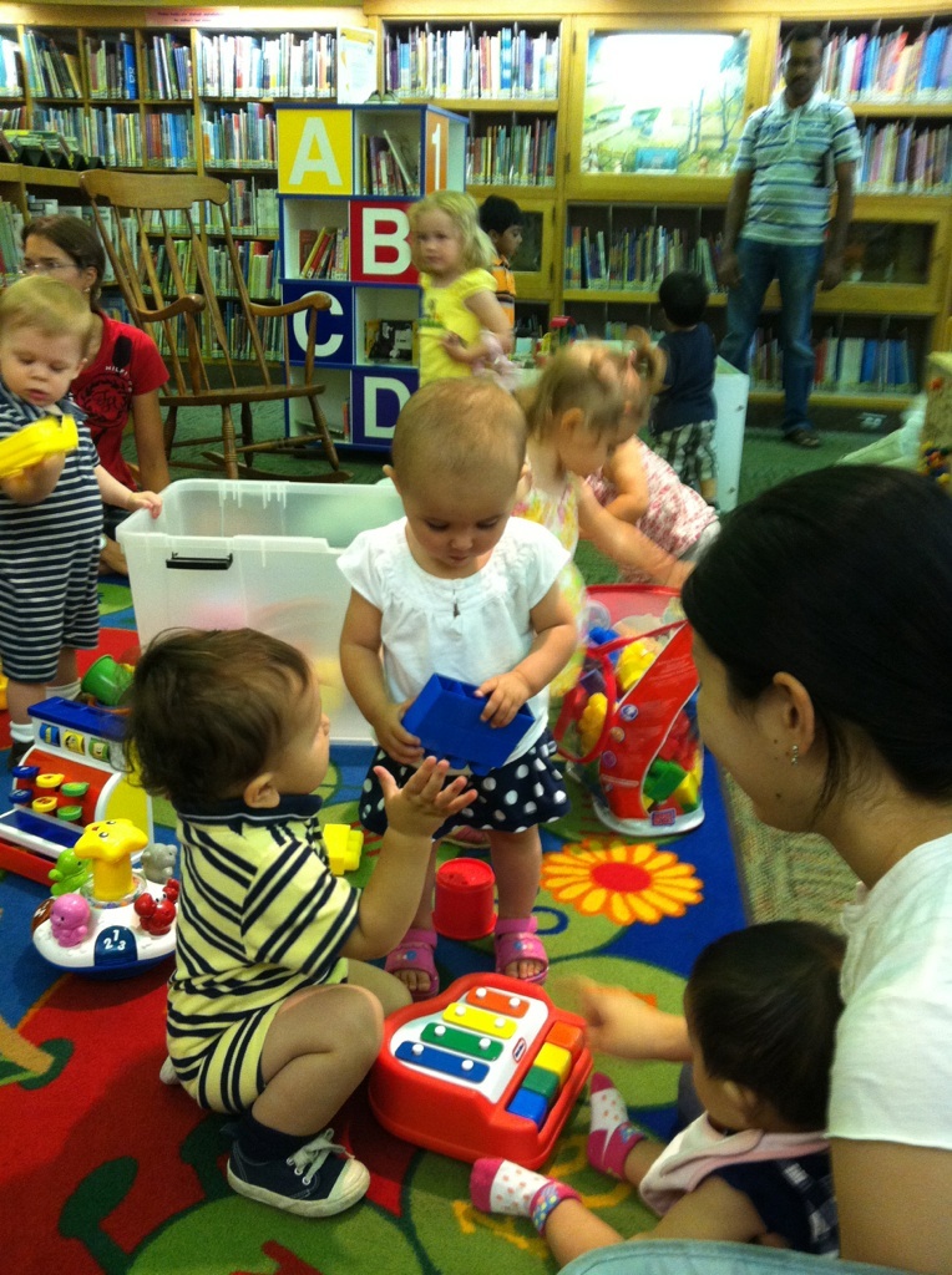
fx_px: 1913
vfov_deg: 36.9
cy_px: 638
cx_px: 476
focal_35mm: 52
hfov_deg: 27.9
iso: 250
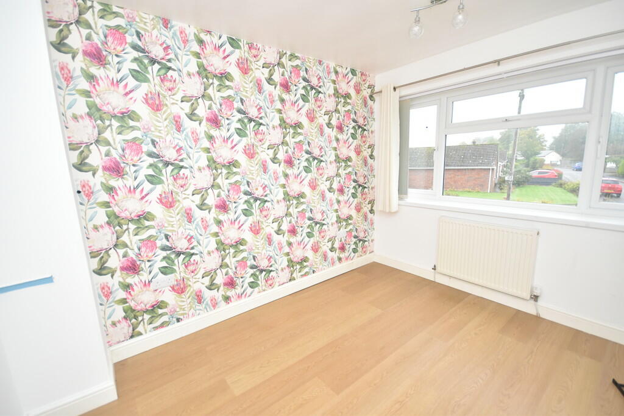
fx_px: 260
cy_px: 208
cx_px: 312
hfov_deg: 100.4
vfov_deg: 77.3
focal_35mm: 15
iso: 800
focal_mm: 10
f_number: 5
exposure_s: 1/200
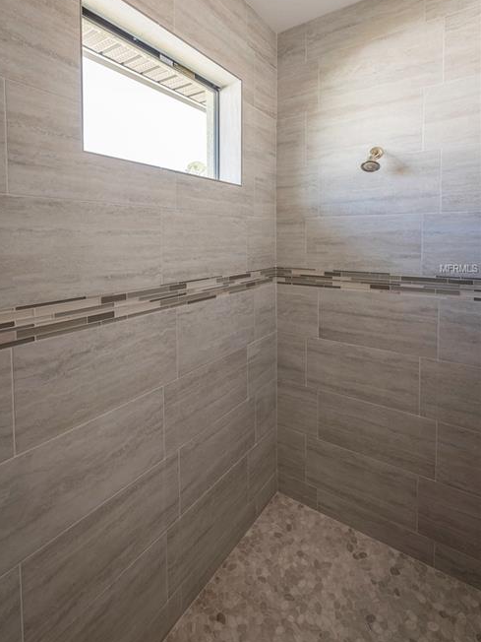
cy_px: 269
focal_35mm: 17
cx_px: 230
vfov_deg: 90.3
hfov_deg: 74.7
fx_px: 315
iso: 400
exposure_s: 1/100
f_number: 5
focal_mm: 15
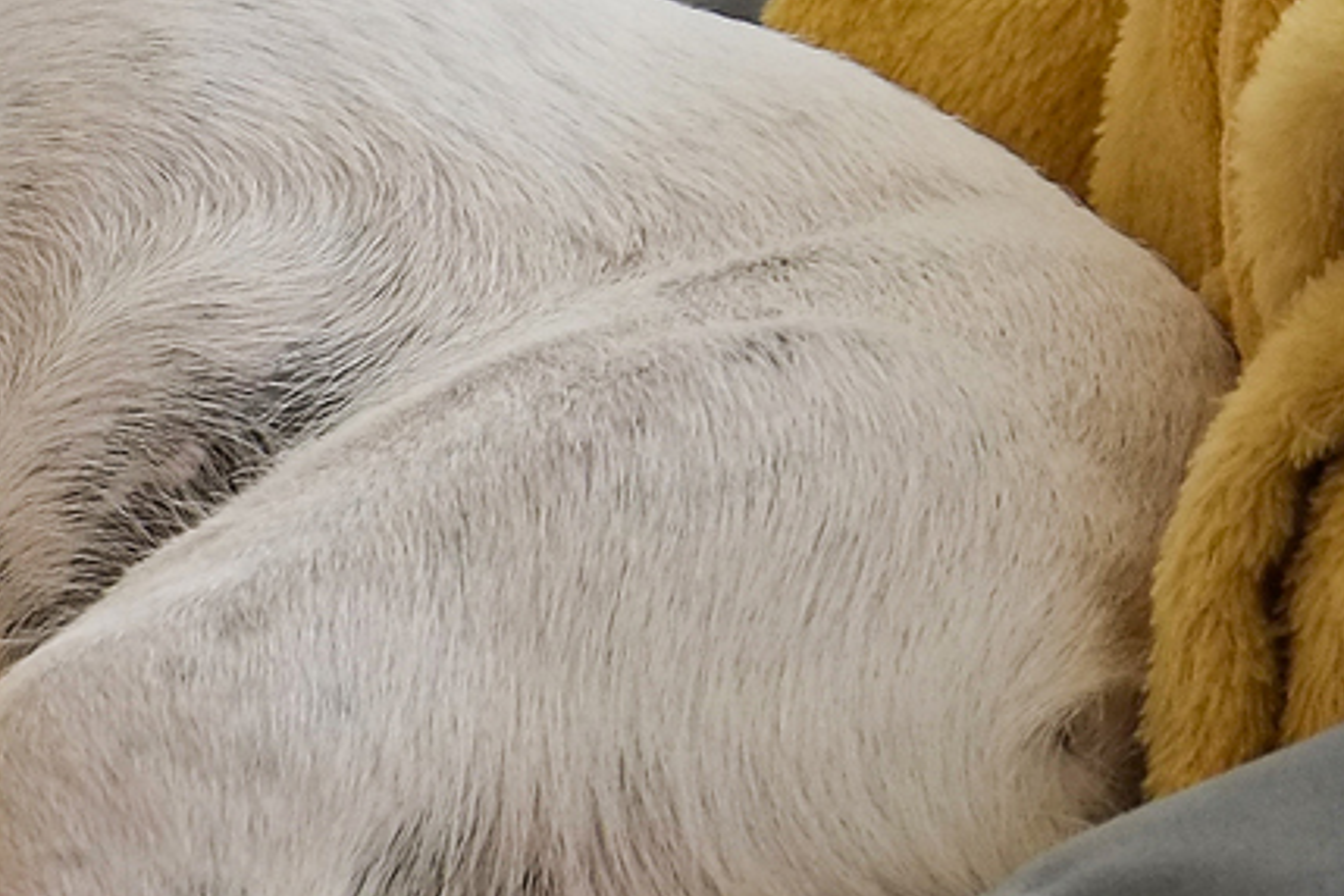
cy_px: 426
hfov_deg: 7.6
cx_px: -425
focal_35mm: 267
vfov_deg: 5.1
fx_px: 9967
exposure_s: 1/125
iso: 640
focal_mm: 35.8
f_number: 5
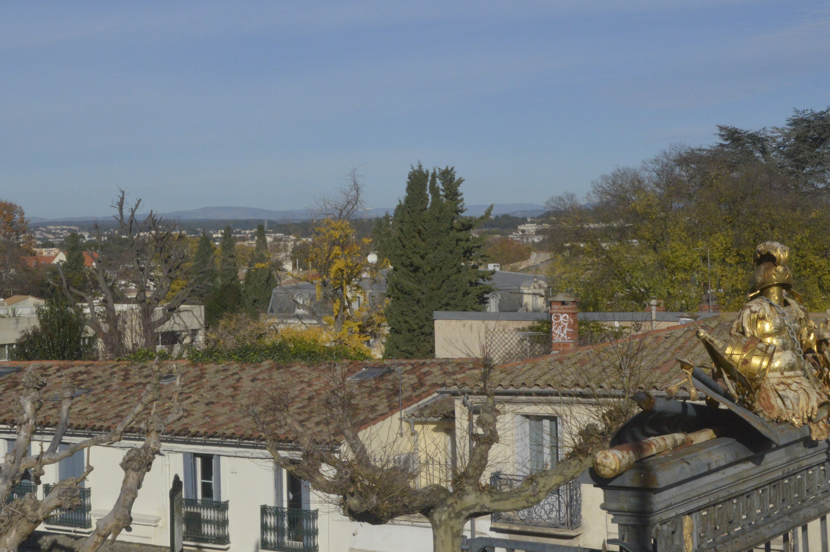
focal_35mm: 69
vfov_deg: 19.7
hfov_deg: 29.2
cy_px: 219
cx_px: 275
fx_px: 1583
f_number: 20
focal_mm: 31
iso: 1600
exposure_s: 1/1600
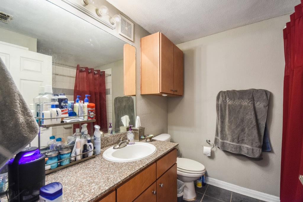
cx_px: 152
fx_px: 126
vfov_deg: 77.3
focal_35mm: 15
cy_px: 101
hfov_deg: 100.4
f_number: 7.1
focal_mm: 10
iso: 1600
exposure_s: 1/15
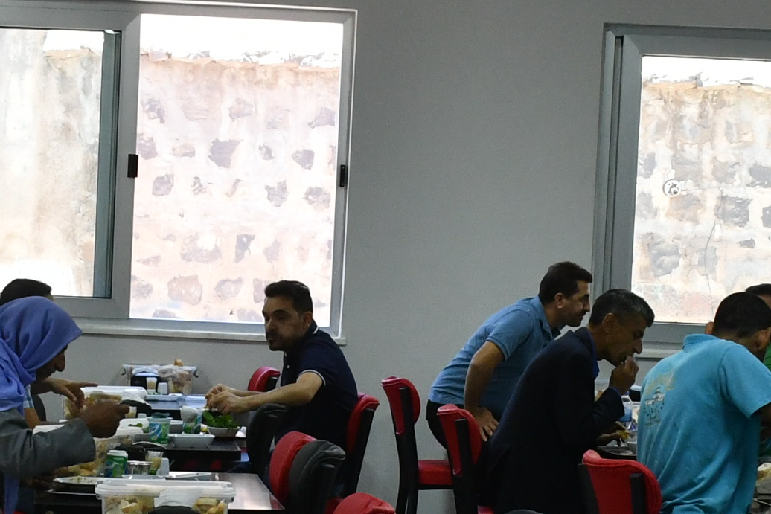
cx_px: 299
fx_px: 2934
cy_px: 407
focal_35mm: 137
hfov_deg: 15.0
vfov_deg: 10.0
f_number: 6.3
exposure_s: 1/160
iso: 1250
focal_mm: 23
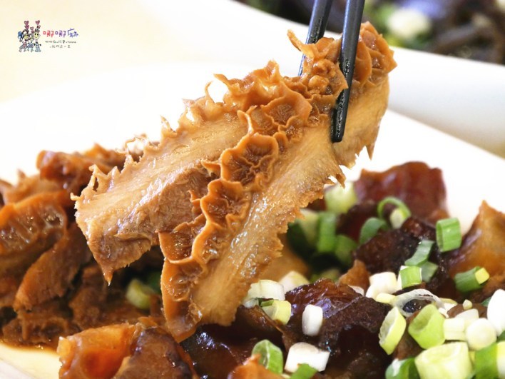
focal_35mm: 280
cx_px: 252
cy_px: 190
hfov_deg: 7.1
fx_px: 4085
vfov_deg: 5.3
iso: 3200
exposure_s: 1/50
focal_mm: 140
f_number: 5.6
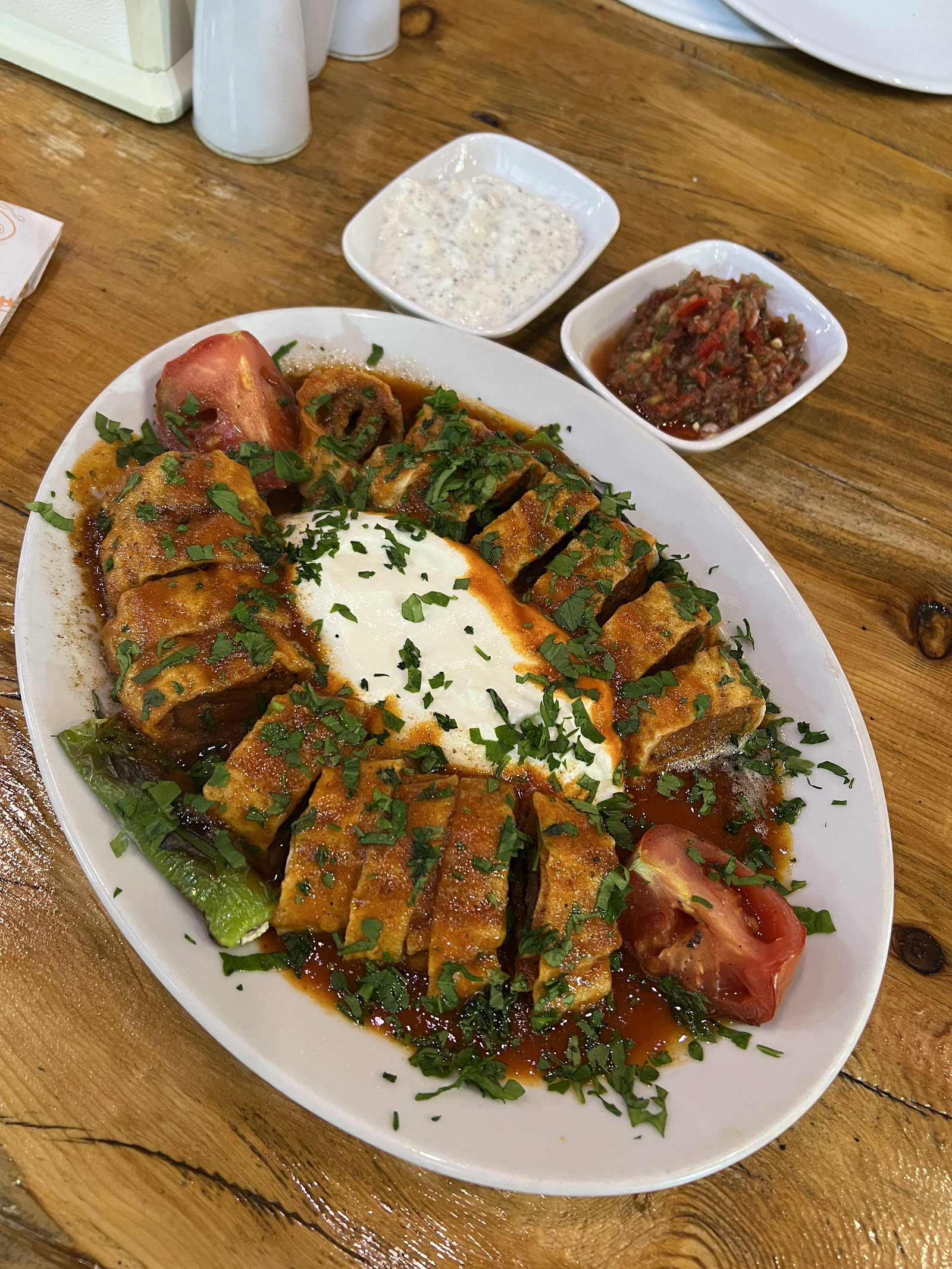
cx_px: 476
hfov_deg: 53.1
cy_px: 634
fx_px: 953
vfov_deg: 67.3
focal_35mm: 26
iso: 320
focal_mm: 5.7
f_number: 1.5
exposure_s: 1/50
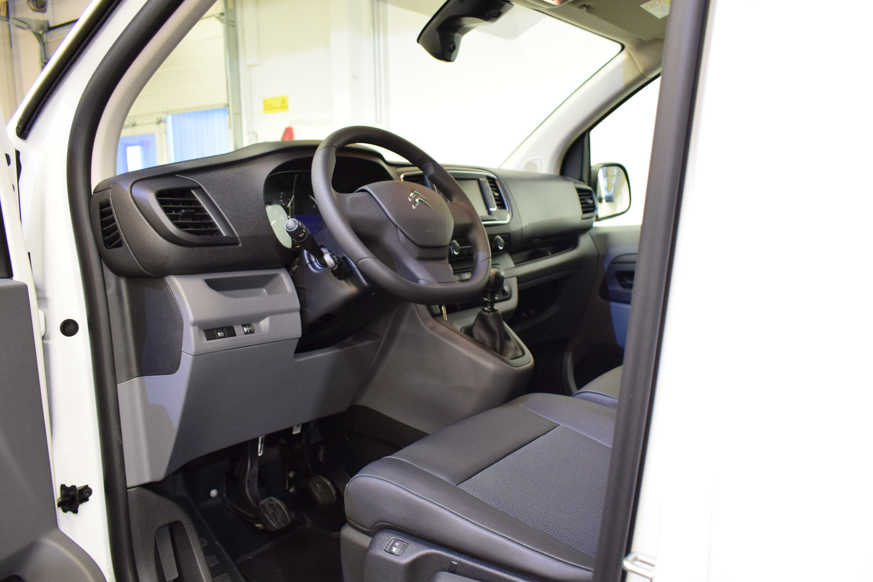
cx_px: 448
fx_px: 703
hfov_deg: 63.6
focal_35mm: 29
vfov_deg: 45.0
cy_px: 305
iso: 1600
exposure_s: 1/50
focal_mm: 18
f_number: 3.5
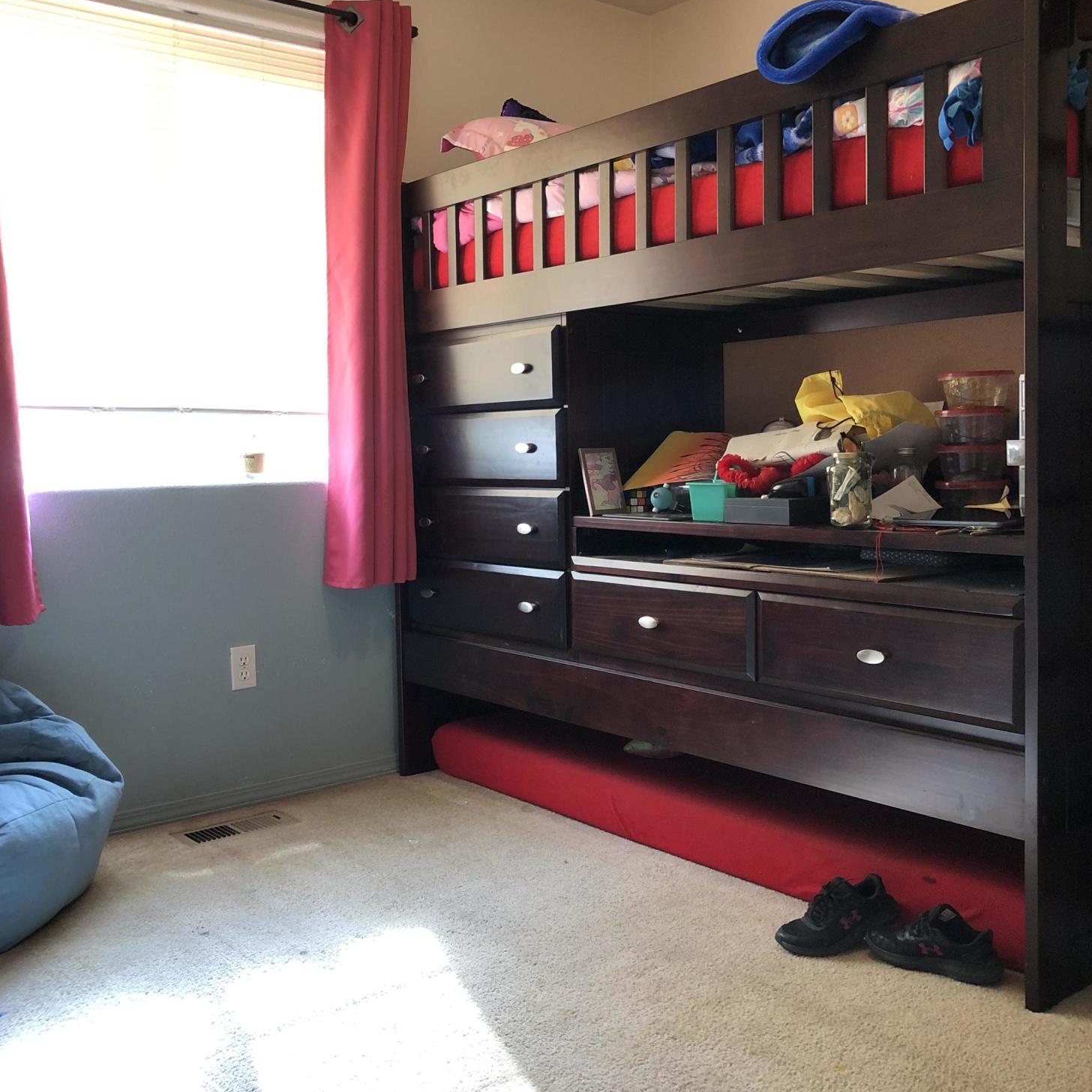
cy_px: 524
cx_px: 538
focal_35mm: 34
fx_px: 1213
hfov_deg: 48.4
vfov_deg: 48.4
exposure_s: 1/30
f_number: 1.8
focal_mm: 4
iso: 40
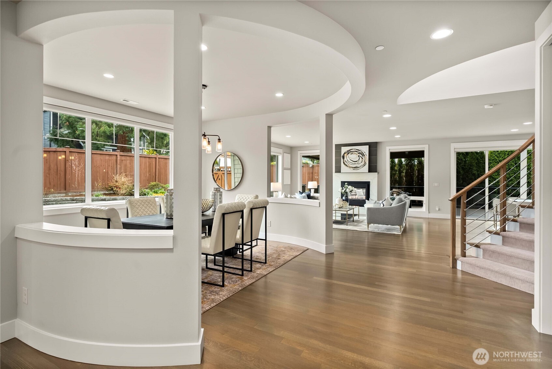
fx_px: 245
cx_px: 276
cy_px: 184
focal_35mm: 16
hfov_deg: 96.7
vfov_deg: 73.8
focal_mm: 16
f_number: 7.1
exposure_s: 1/13
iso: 1000
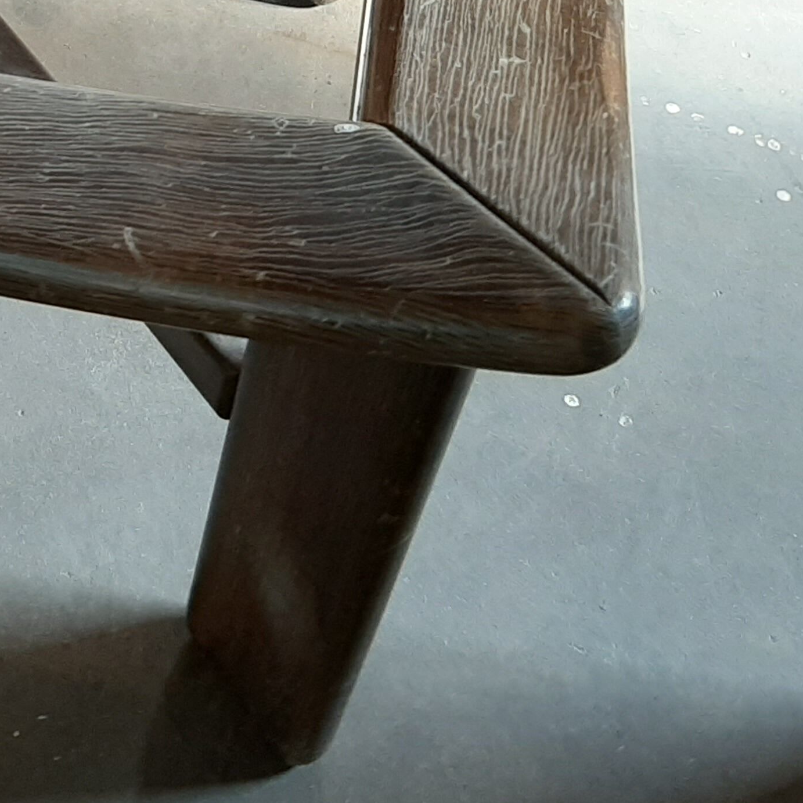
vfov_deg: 24.3
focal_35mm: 67
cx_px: -123
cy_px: -37
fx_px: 1758
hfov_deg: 23.8
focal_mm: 3.93
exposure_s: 1/50
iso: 100
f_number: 1.7
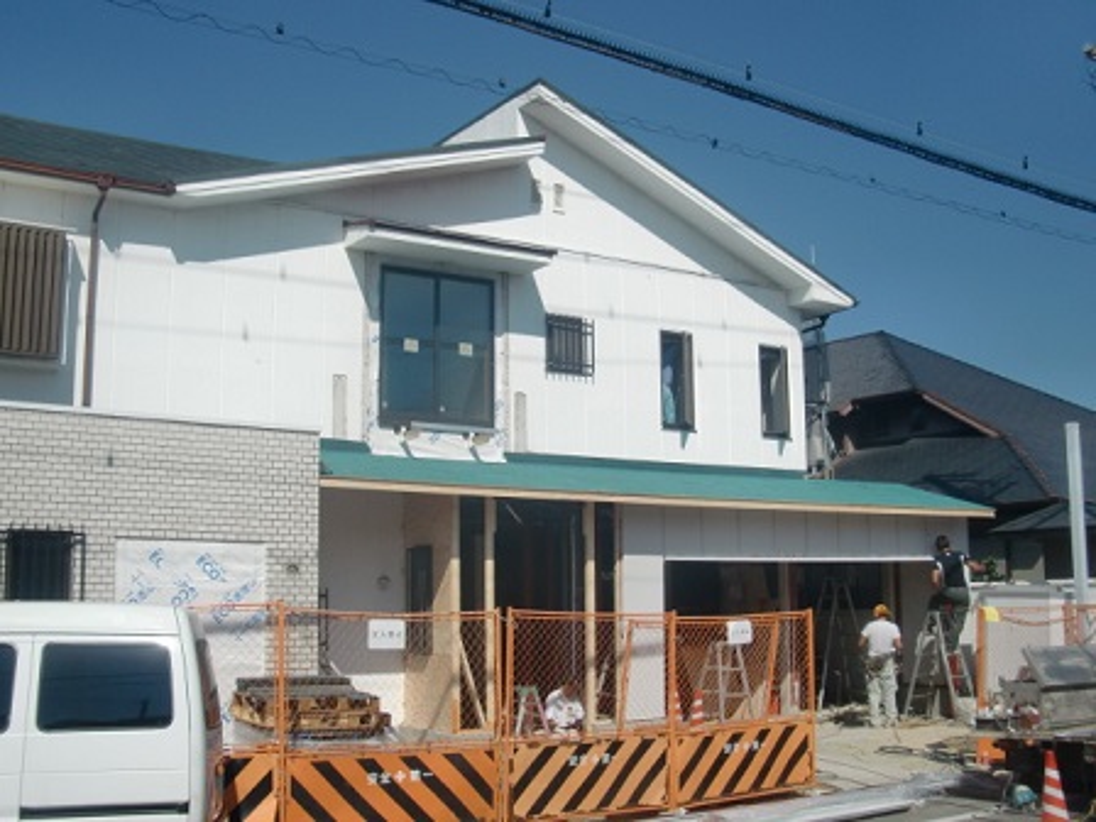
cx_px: 548
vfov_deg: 37.7
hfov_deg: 49.0
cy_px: 411
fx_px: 1203
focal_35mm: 38
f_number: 8.9
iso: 64
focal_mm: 6.66
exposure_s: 1/250
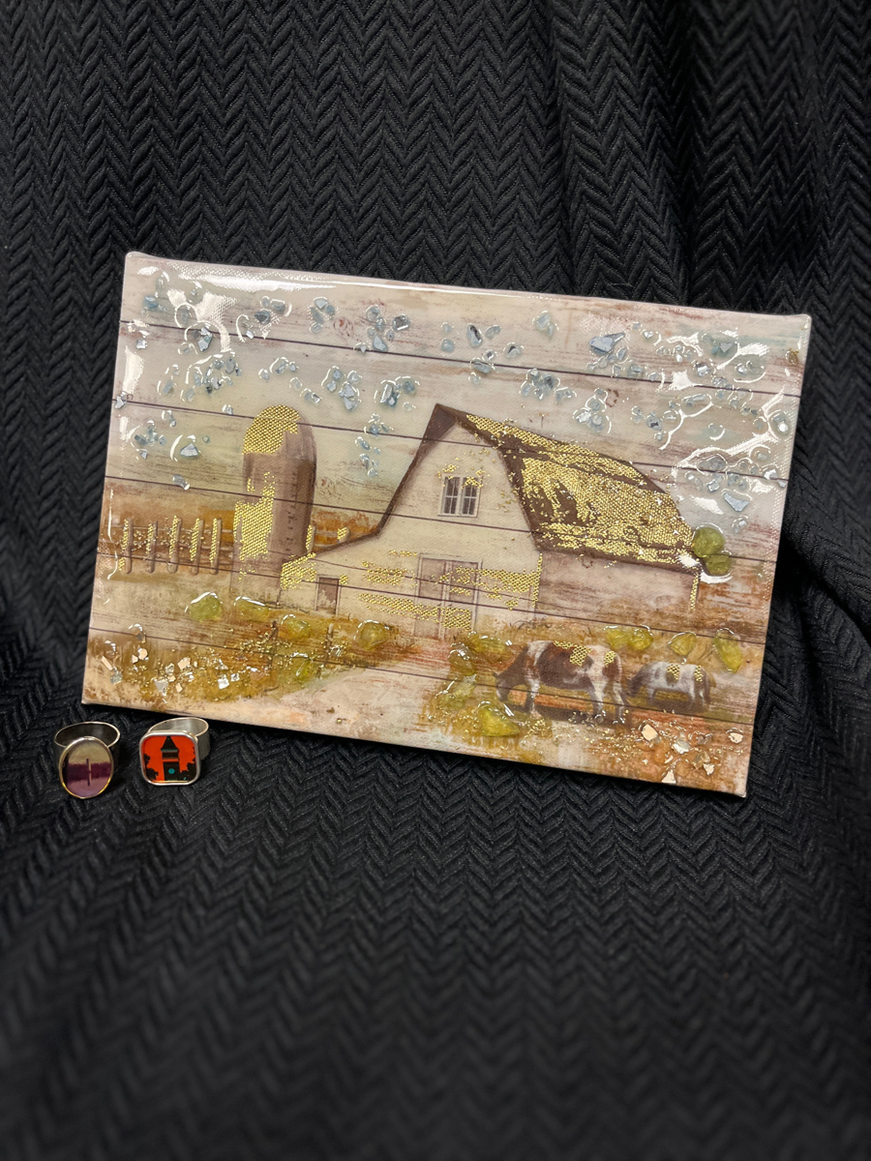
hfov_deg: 53.1
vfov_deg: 67.3
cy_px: 580
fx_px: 872
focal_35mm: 26
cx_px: 436
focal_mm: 5.1
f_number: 1.6
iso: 250
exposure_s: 1/60
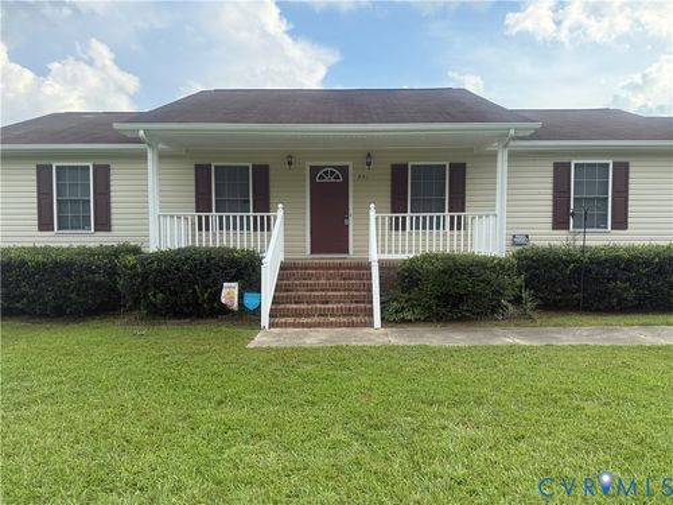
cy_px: 252
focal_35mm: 24
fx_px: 467
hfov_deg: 71.6
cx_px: 336
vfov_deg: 56.8
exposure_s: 1/1553
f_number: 1.78
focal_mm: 6.76
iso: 100
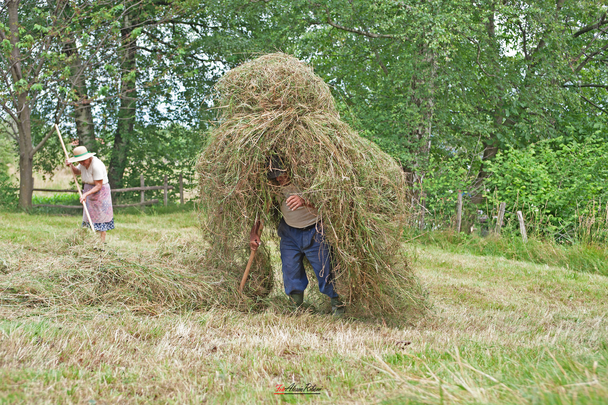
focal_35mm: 62
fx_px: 1046
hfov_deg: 32.4
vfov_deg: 21.9
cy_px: 202
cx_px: 304
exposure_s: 1/200
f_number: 4
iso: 250
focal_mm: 62
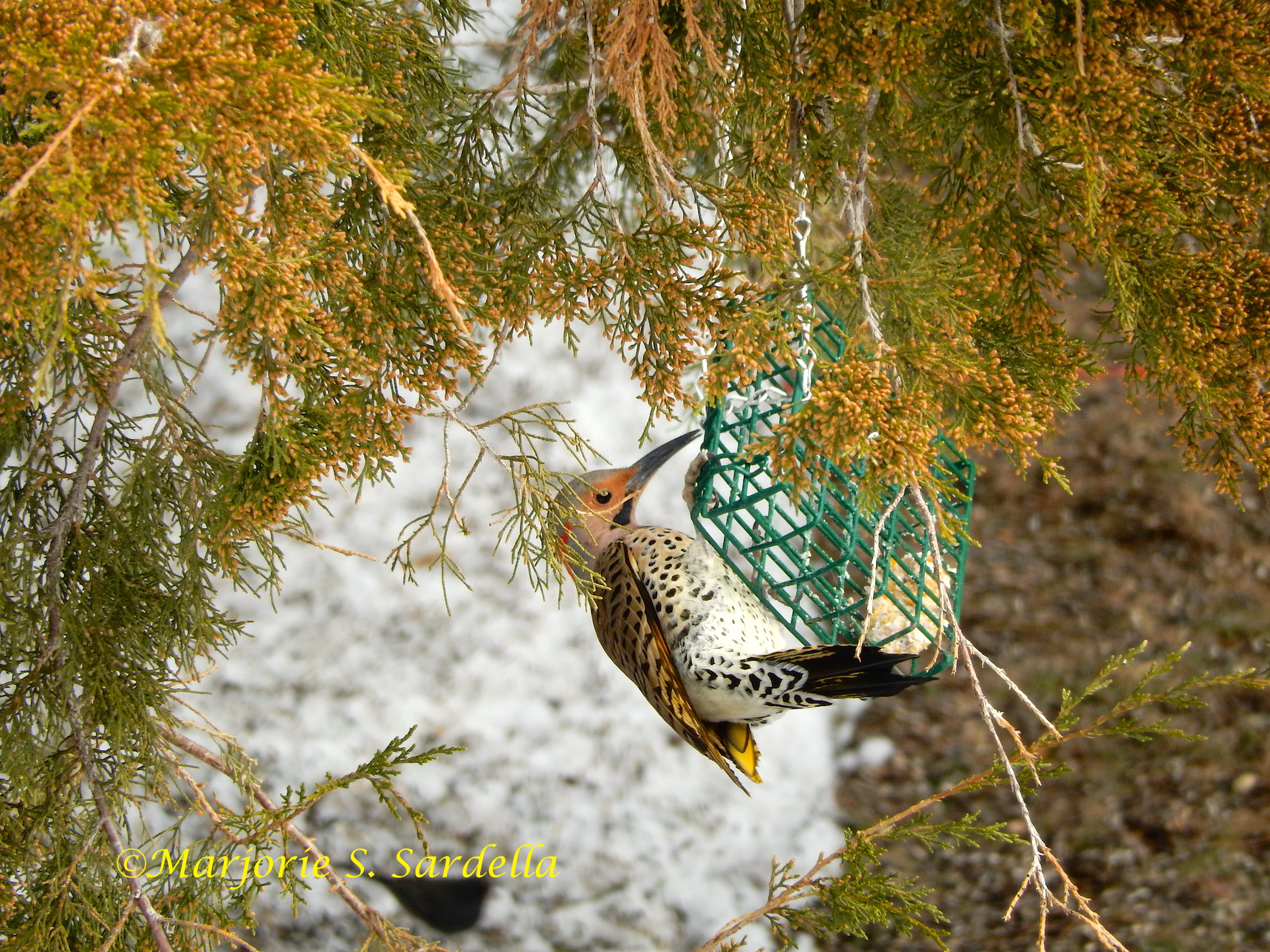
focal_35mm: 514
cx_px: 635
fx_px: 18858
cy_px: 476
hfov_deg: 3.9
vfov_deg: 2.9
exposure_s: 1/200
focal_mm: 92.3
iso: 125
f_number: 6.3
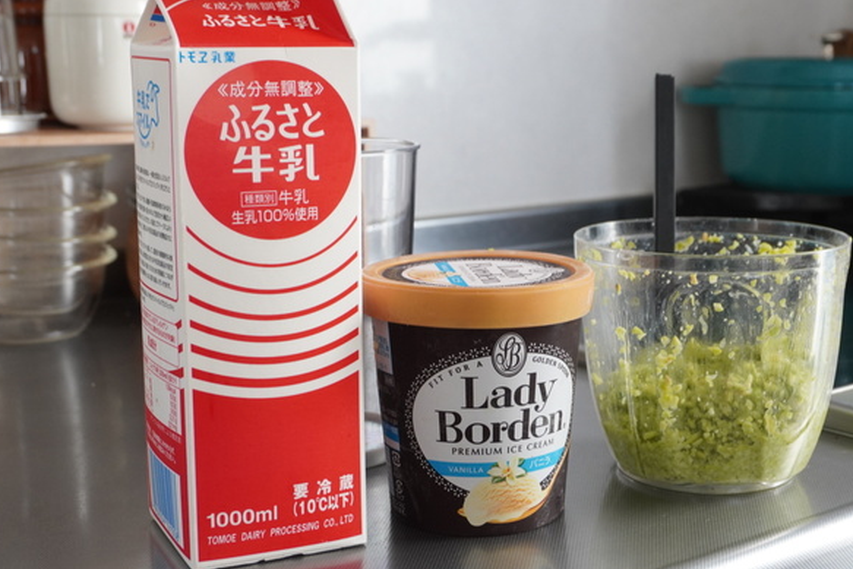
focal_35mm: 56
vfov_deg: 24.2
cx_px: 477
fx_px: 1327
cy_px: 272
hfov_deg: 35.6
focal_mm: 32
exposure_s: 1/50
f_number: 6.3
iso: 1000
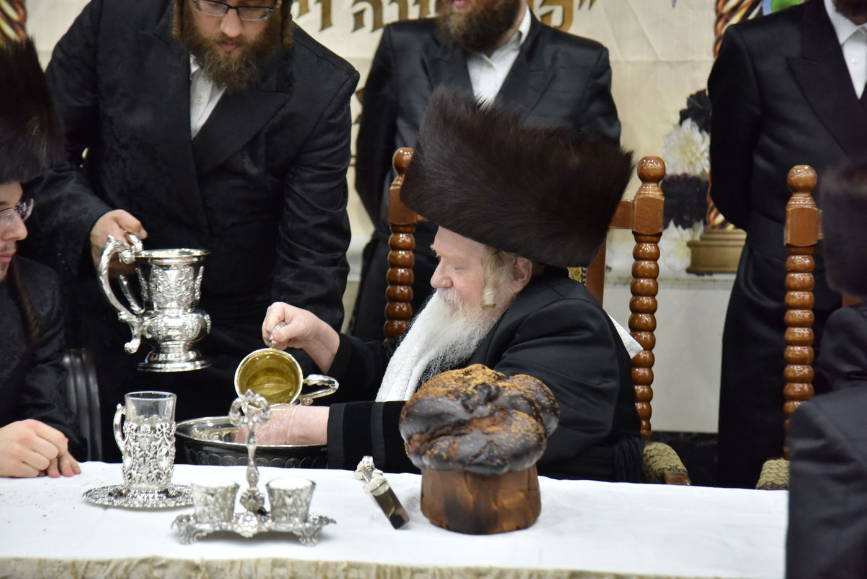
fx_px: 2409
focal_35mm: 100
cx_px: 434
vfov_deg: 13.7
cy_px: 290
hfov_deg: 20.4
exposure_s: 1/160
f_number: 4
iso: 2000
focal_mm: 100
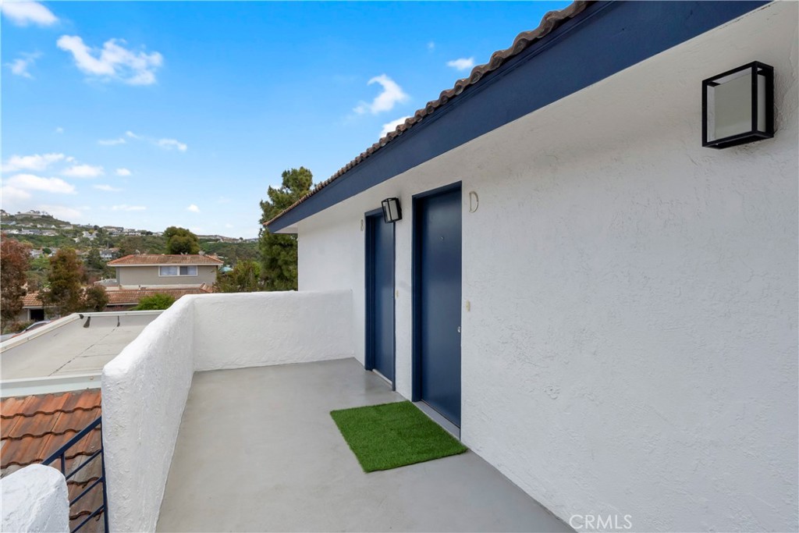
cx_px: 400
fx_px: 400
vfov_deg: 67.4
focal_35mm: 18
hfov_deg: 90.0
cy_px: 266
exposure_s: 1/320
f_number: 14
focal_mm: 12
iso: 400
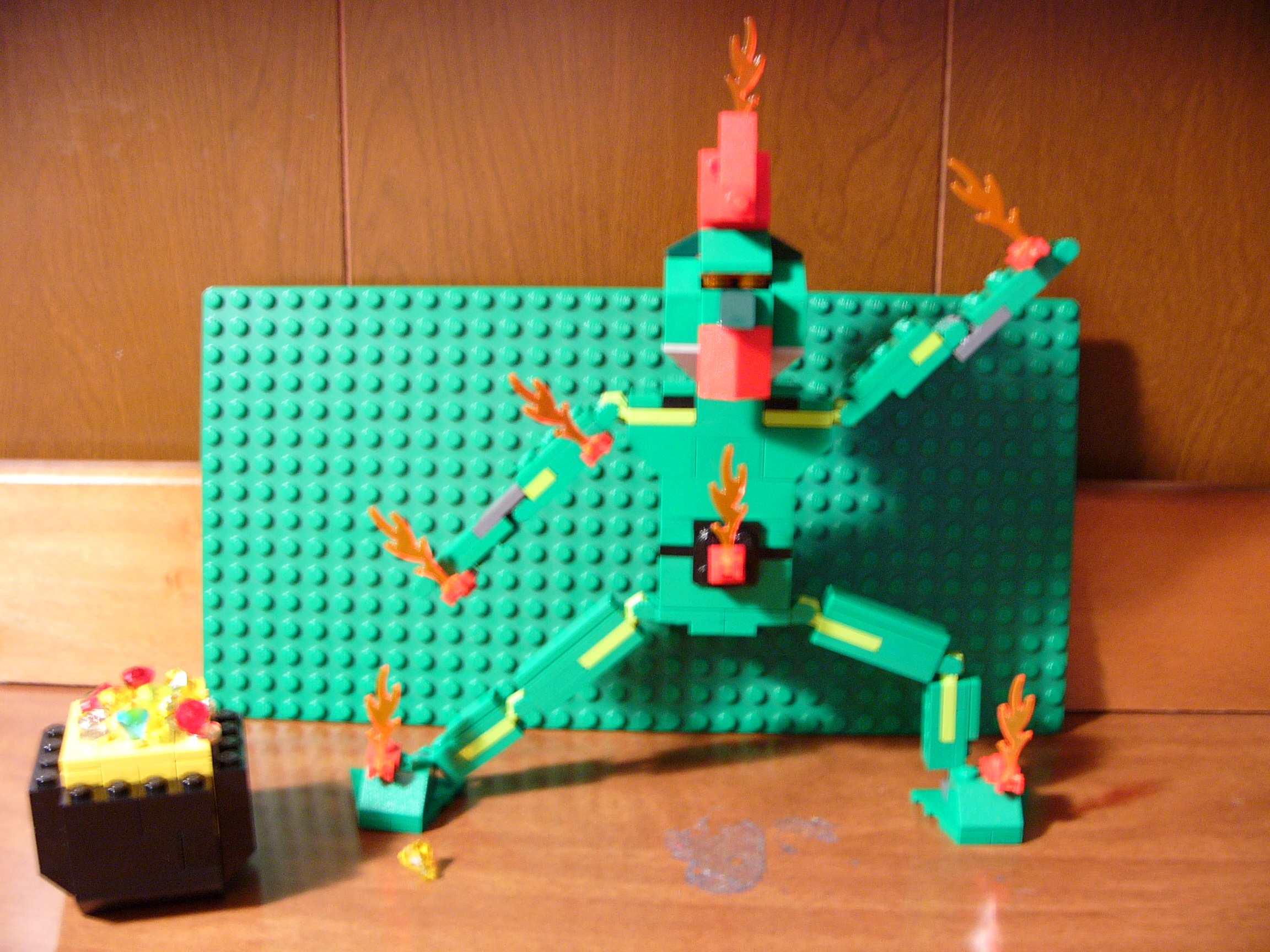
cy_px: 476
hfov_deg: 51.4
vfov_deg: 39.7
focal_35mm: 36
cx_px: 635
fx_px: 1321
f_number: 2.8
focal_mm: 6
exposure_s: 1/1.6
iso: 100
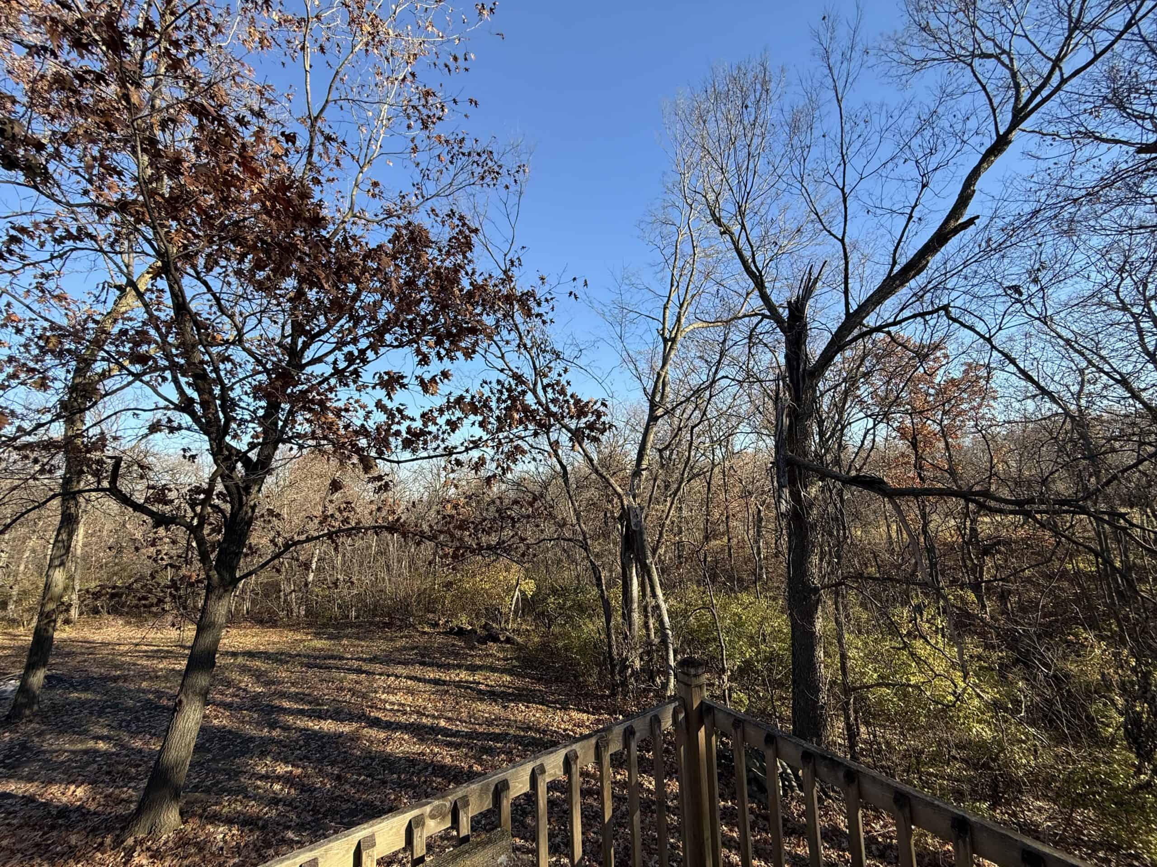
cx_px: 578
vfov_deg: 85.7
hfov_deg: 102.1
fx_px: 468
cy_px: 434
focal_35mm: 14
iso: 50
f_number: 2.2
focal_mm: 2.22
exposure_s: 1/631
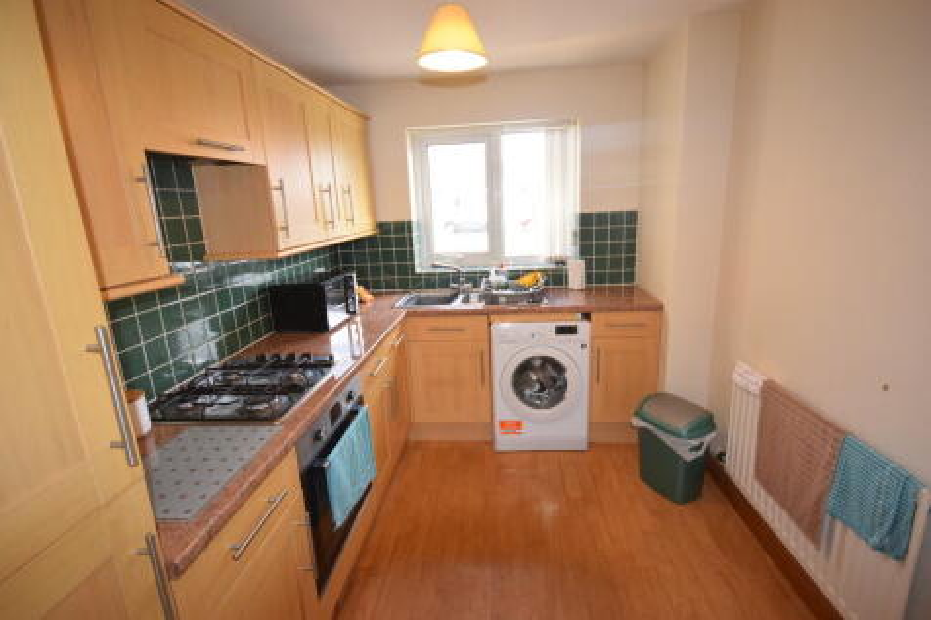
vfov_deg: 69.6
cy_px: 310
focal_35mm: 17
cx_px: 466
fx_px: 446
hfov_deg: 92.5
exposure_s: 1/125
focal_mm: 11.5
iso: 800
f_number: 5.6
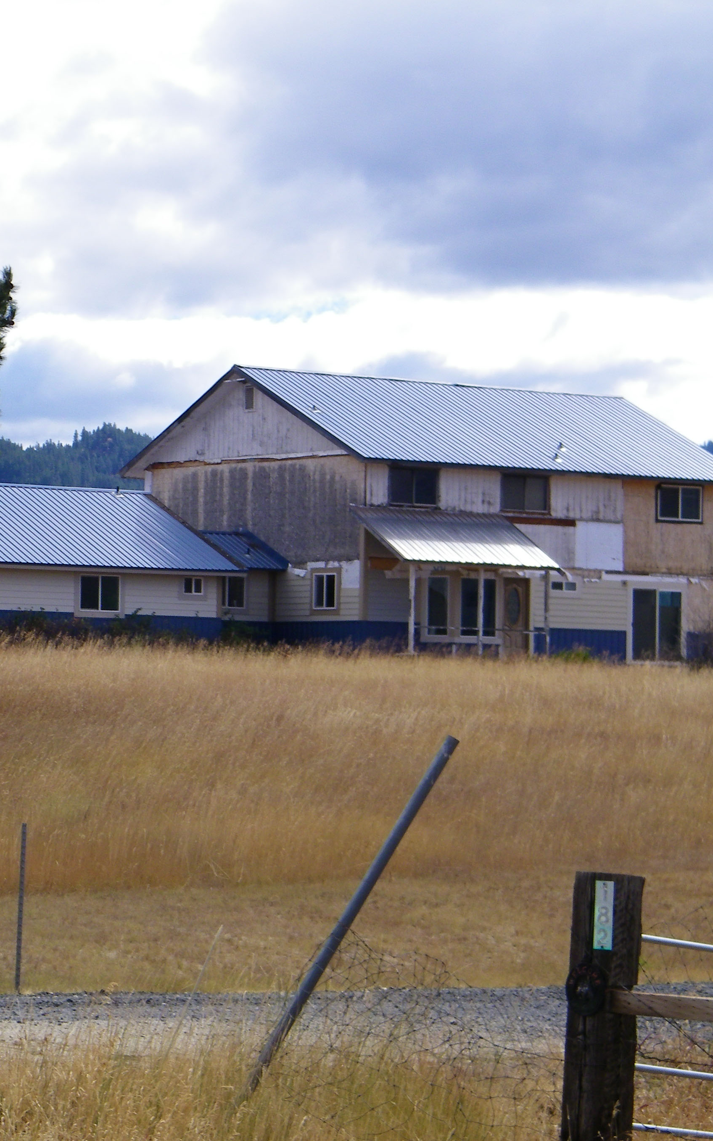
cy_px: 572
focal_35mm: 114
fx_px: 3545
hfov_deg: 11.4
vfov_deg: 18.3
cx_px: 4
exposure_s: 1/200
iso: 80
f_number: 8.8
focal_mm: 14.3
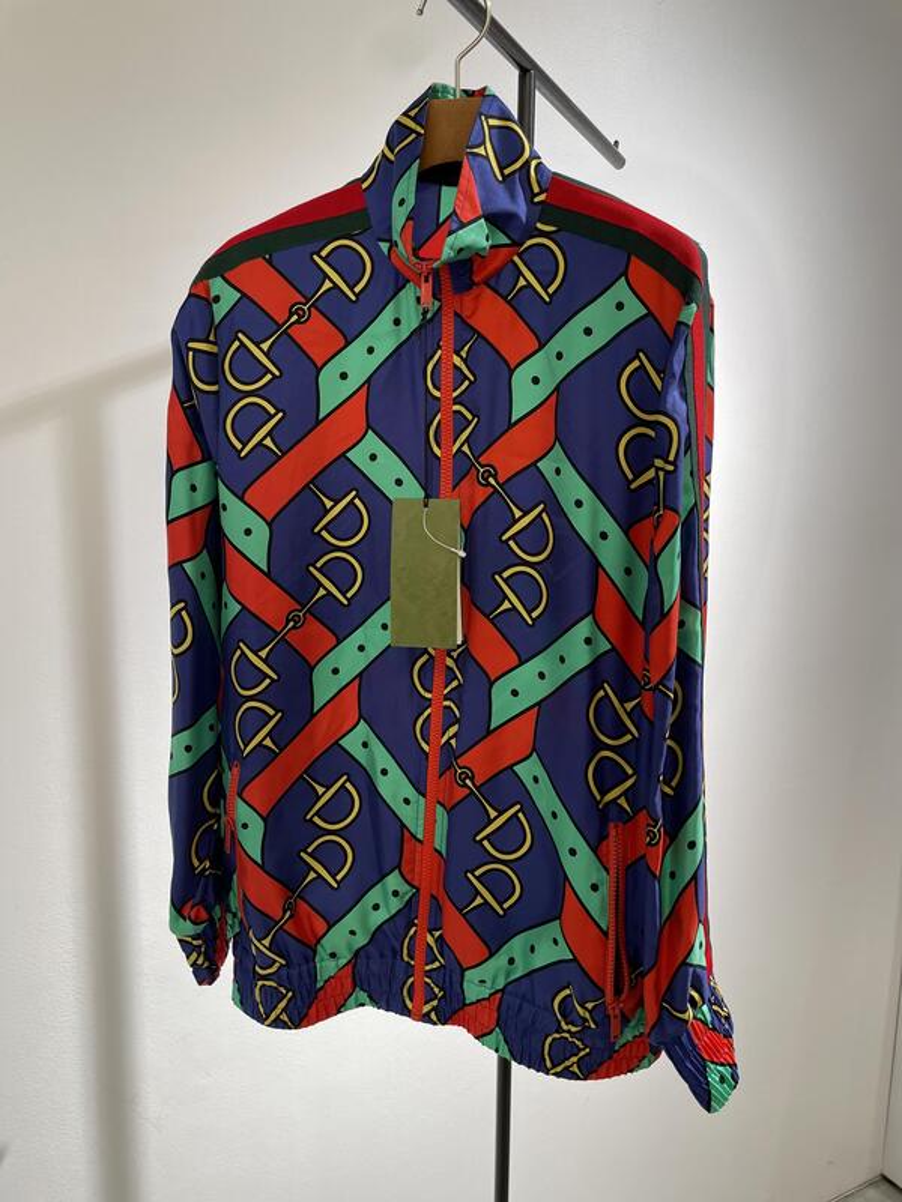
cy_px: 601
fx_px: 903
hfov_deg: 53.1
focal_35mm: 26
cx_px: 451
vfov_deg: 67.3
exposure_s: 1/120
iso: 100
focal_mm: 4.2
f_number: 1.6
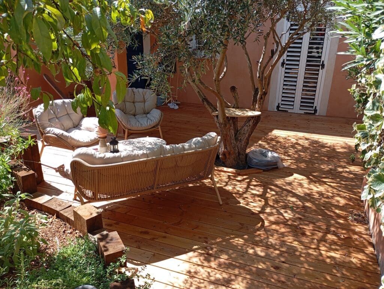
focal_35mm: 28
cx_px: 192
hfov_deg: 63.4
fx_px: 311
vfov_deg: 49.9
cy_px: 144
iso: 100
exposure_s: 1/201
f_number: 1.8
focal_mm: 4.27
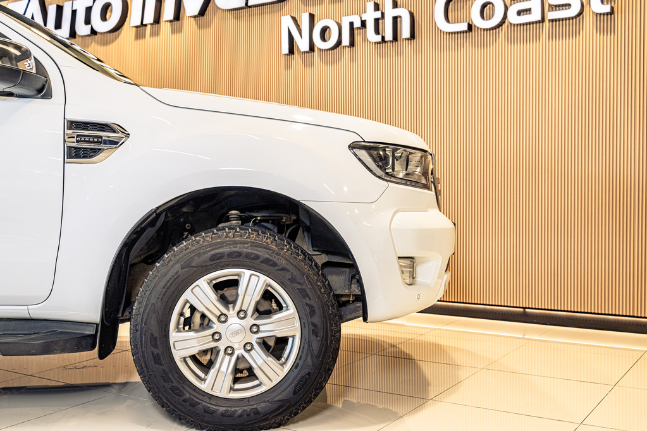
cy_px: 216
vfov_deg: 33.4
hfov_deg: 48.5
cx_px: 324
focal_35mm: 40
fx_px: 719
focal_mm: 40
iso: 640
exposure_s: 1/125
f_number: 4.5
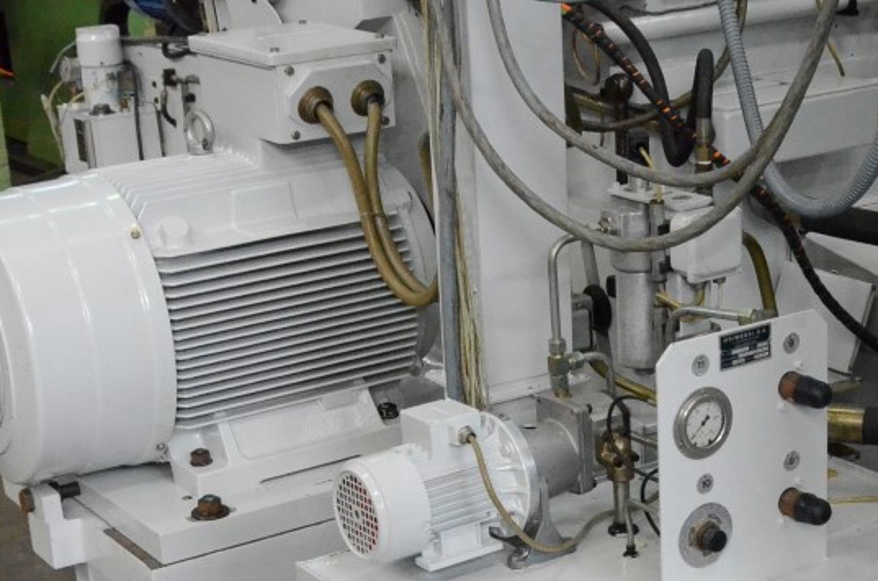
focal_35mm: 79
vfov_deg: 17.1
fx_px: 1922
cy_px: 450
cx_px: 547
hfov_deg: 25.7
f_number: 7.1
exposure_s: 1/200
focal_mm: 26
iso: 6400
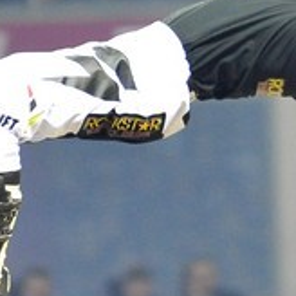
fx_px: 9297
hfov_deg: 1.8
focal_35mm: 961
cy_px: 69
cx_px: 419
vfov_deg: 1.8
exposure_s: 1/500
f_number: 3.5
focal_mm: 185
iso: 3200
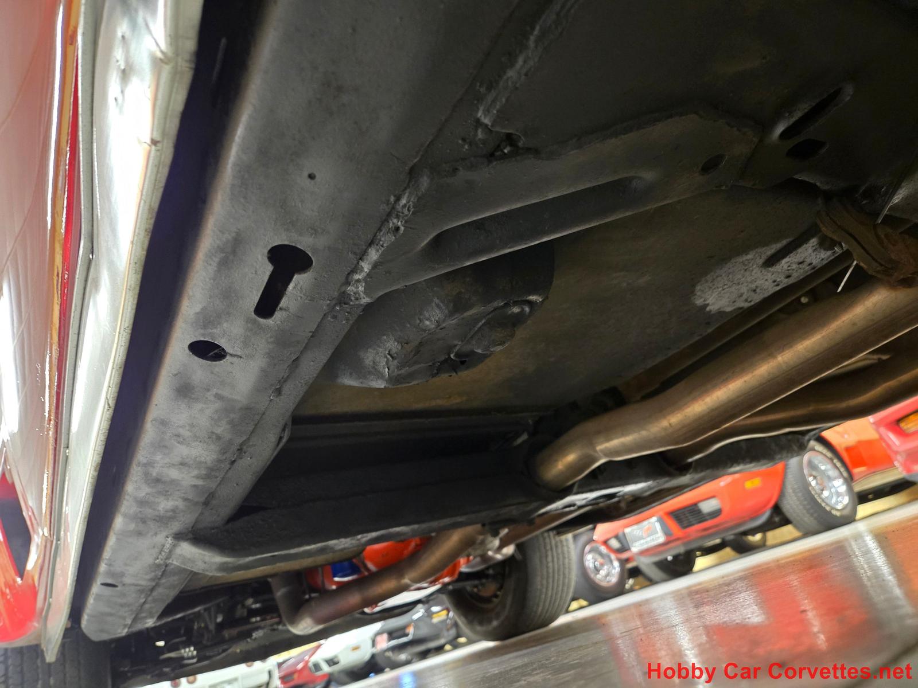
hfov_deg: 73.9
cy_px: 344
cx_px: 459
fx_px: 610
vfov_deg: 58.9
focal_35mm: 23
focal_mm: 5.4
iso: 1600
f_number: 1.8
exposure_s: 1/20
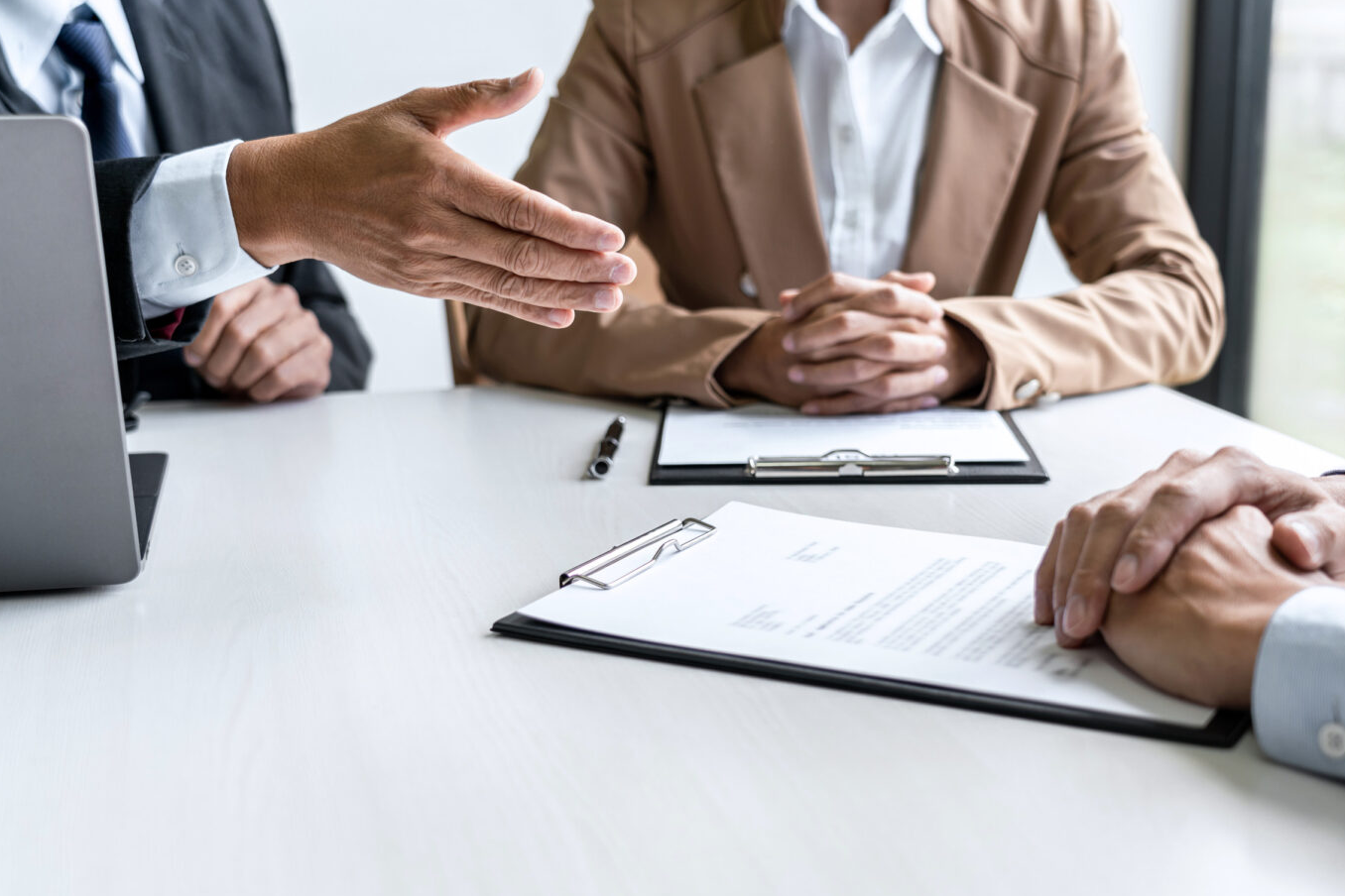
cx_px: 739
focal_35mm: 52
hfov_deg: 38.2
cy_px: 453
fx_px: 1943
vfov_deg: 26.0
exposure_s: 1/80
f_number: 4
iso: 250
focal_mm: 47
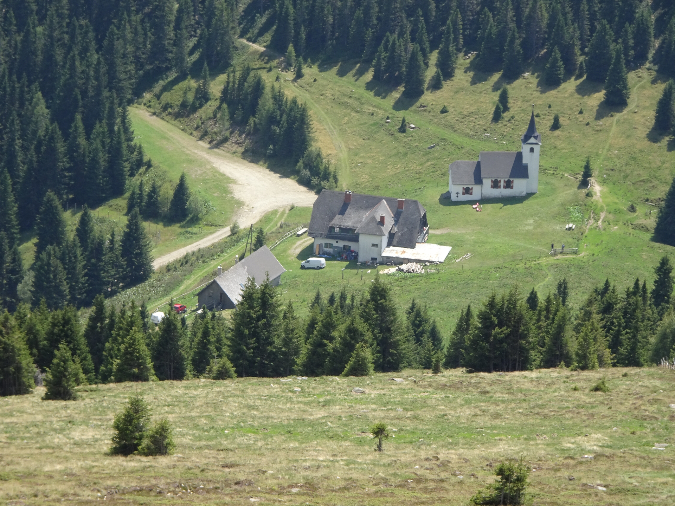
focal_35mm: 173
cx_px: 338
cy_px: 253
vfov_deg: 8.6
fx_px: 3373
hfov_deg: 11.4
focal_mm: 29.57
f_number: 5.6
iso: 80
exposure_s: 1/200
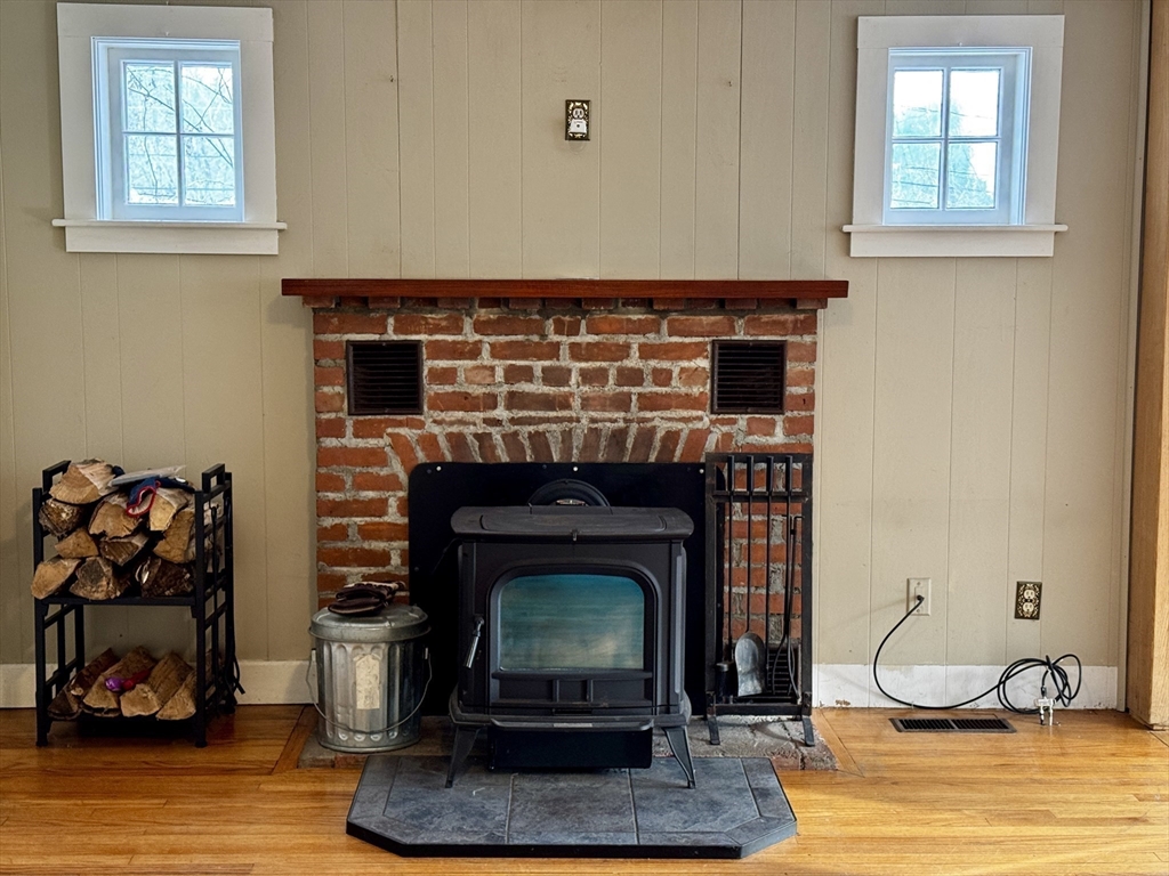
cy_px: 438
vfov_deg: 30.3
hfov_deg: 39.7
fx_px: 1621
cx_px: 584
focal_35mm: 48
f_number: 1.78
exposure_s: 1/40
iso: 200
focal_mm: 6.76
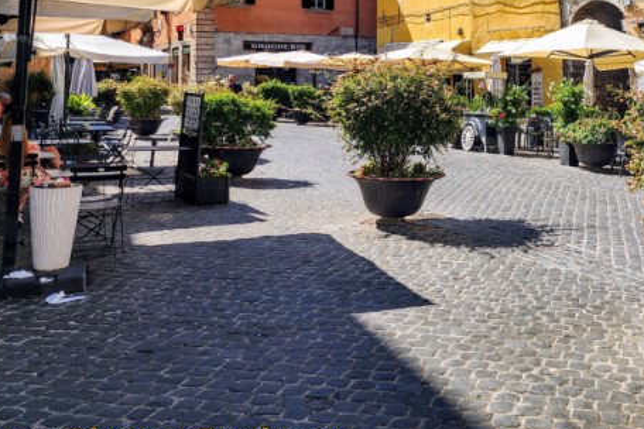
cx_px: 511
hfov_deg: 44.3
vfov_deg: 30.6
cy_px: 48
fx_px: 751
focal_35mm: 42
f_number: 1.8
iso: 12
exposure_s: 1/773
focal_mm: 6.4
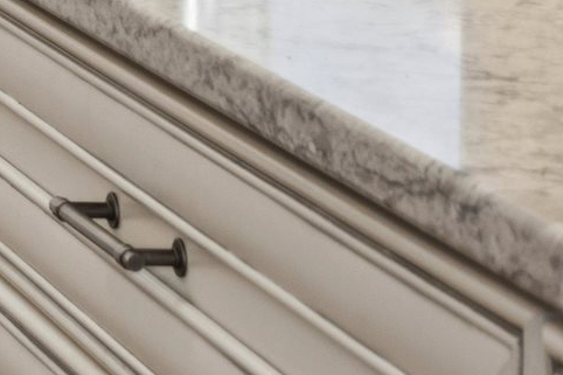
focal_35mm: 223
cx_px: -1015
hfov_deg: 8.1
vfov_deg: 5.9
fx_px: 3486
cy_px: -569
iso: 640
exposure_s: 1/50
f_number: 8
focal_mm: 35
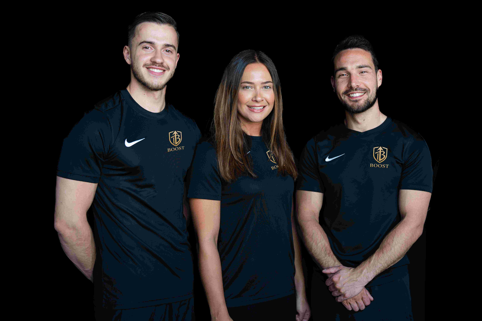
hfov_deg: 39.6
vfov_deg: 27.0
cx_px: 241
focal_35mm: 50
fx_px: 669
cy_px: 160
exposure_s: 1/100
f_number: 2.2
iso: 100
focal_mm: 50
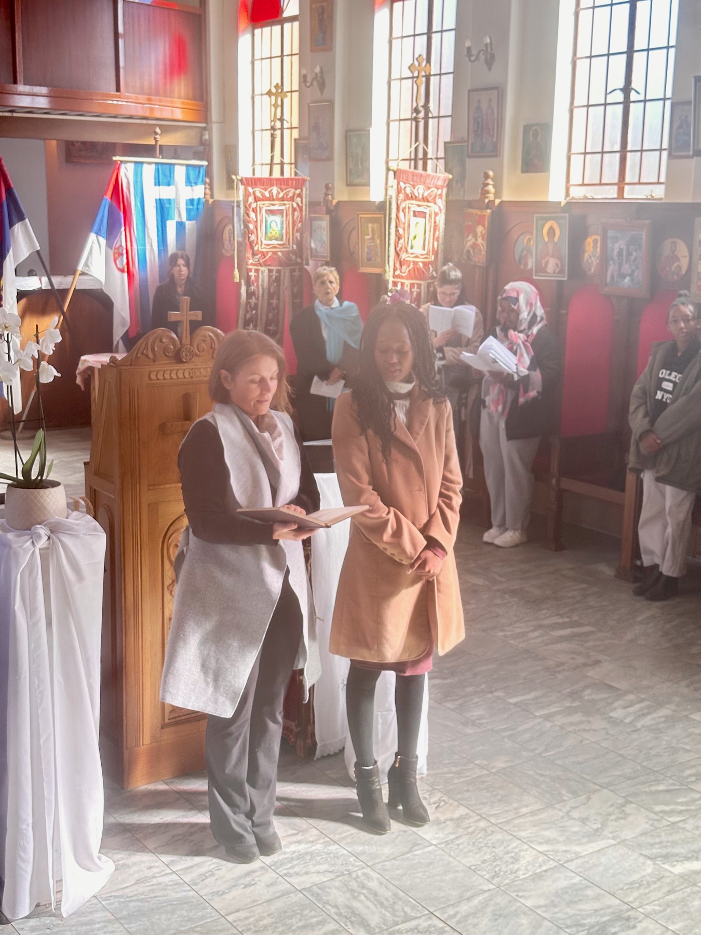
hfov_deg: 30.3
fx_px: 1296
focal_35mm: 48
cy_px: 468
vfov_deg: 39.7
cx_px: 350
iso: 80
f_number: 1.78
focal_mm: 6.86
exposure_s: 1/102
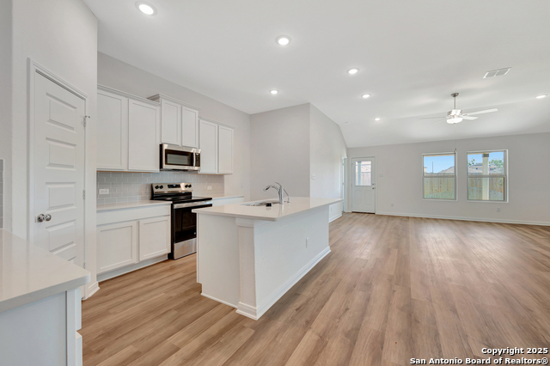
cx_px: 275
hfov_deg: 104.3
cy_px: 183
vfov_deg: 81.1
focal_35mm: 14
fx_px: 214
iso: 100
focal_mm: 14
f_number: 9
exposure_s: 1/2
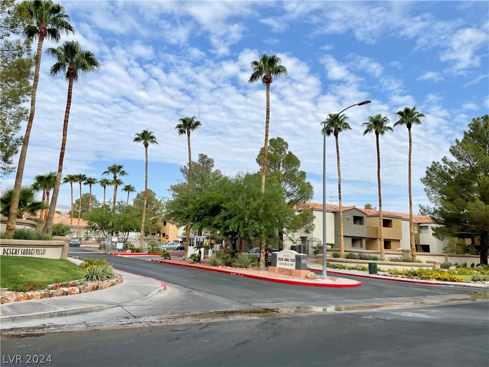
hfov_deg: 67.3
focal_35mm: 26
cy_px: 184
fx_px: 367
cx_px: 244
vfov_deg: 53.1
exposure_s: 1/3300
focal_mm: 4.2
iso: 32
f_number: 1.6
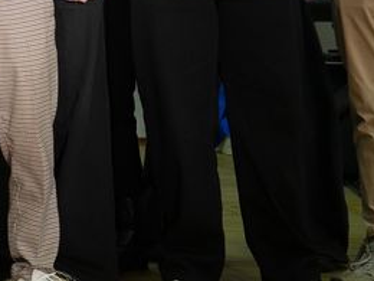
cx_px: -357
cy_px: -226
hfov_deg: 11.8
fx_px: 1631
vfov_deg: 9.4
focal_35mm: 151
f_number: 3.2
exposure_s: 1/100
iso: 500
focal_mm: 34
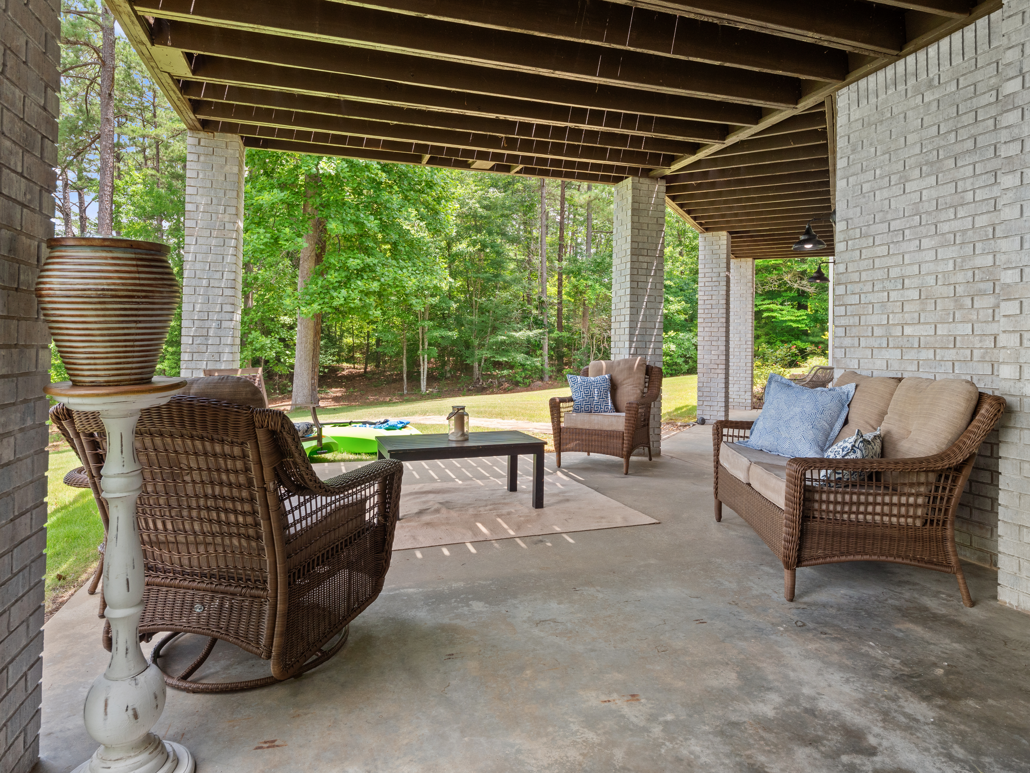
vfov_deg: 66.0
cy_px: 386
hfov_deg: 81.7
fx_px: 595
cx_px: 515
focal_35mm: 20
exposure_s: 1/80
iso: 200
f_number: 5.6
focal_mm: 10
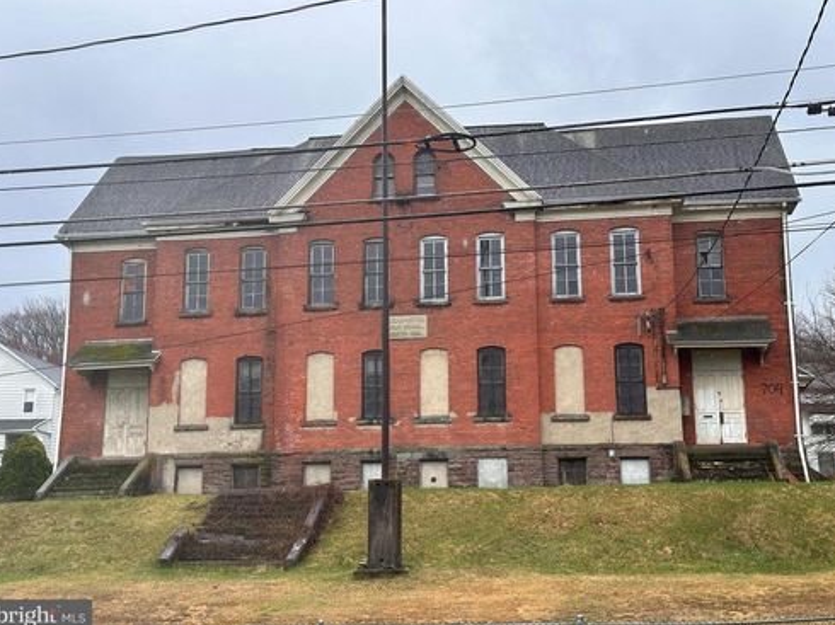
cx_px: 414
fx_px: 1181
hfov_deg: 38.9
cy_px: 314
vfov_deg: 29.7
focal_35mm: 49
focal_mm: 6.86
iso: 64
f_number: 1.78
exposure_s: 1/1517
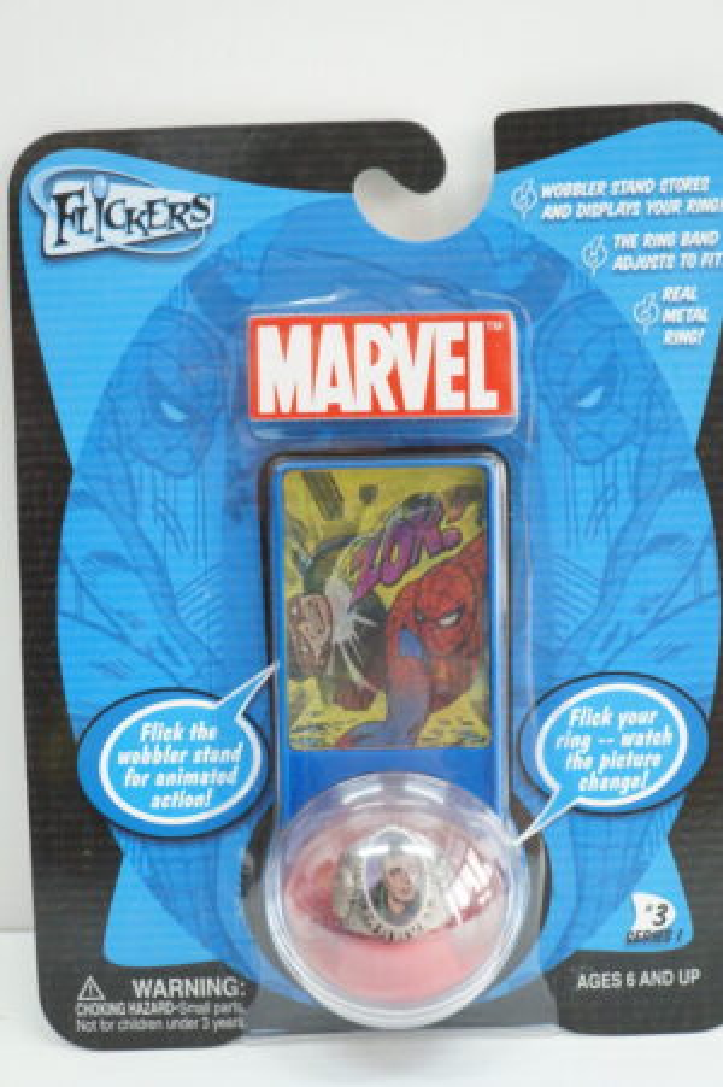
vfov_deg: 62.0
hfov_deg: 43.5
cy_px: 544
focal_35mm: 30
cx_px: 362
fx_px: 905
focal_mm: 20
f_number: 6.3
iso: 3200
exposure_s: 1/60
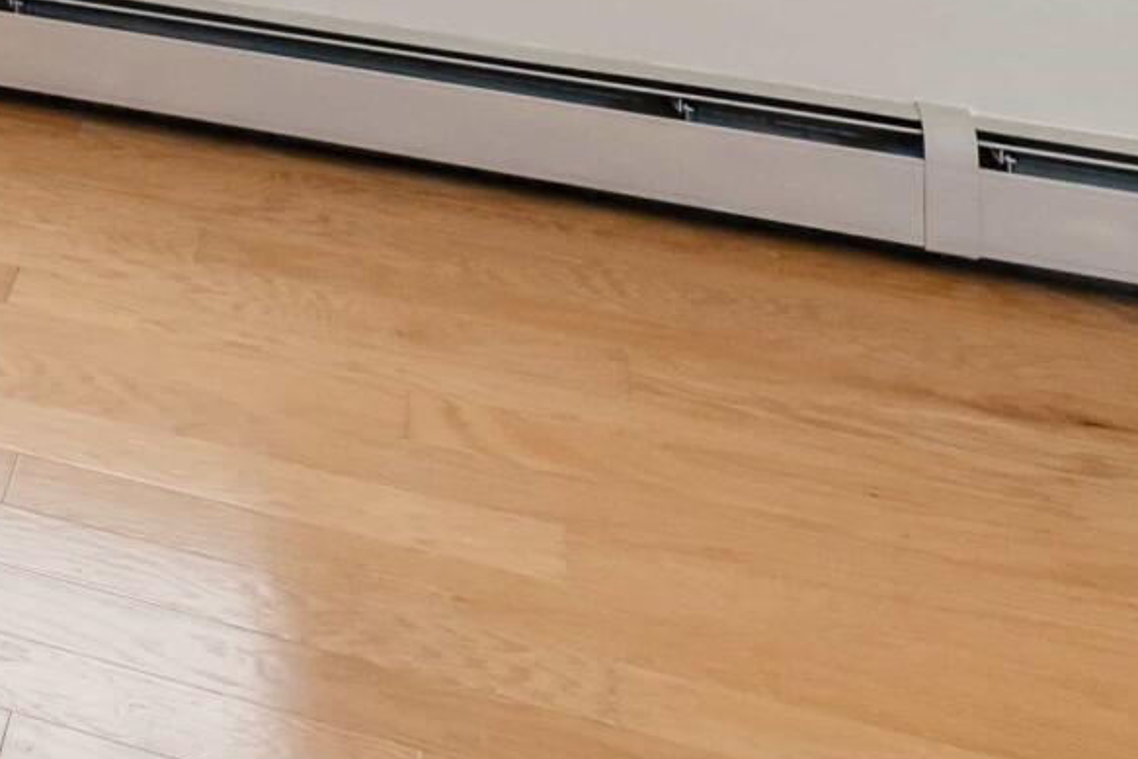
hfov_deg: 20.7
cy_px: -767
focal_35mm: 72
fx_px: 2276
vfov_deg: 15.2
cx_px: -847
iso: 800
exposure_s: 1/320
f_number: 8
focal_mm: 14
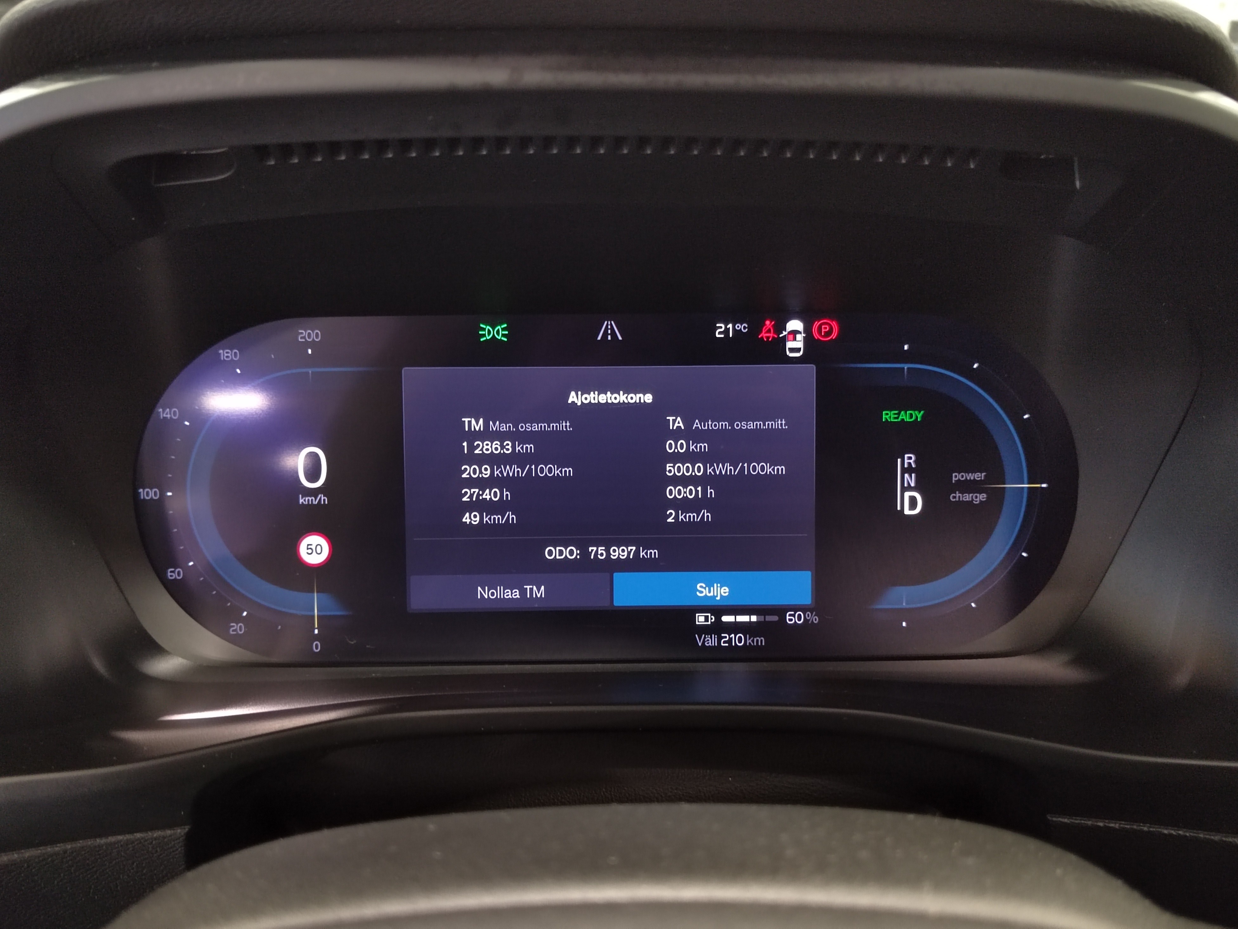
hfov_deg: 61.7
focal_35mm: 29
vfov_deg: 48.2
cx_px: 619
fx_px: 1037
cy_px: 464
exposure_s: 1/33.3
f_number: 1.9
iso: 3797
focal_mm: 5.52
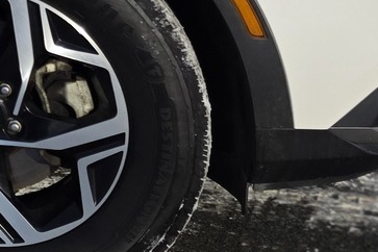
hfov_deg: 11.8
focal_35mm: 135
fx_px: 1417
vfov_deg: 9.3
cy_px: -310
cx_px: -583
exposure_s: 1/4145
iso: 80
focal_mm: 6.3
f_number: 1.7
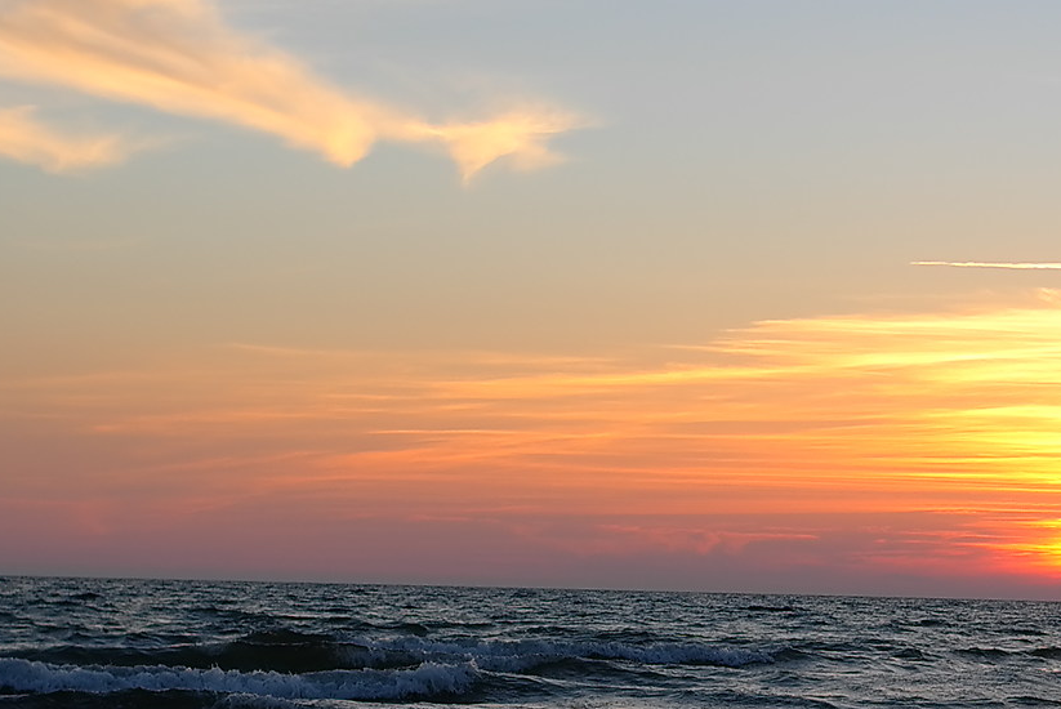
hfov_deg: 19.1
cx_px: 935
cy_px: 723
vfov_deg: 12.9
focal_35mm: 105
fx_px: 3097
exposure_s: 1/200
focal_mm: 24
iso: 100
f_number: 4.5
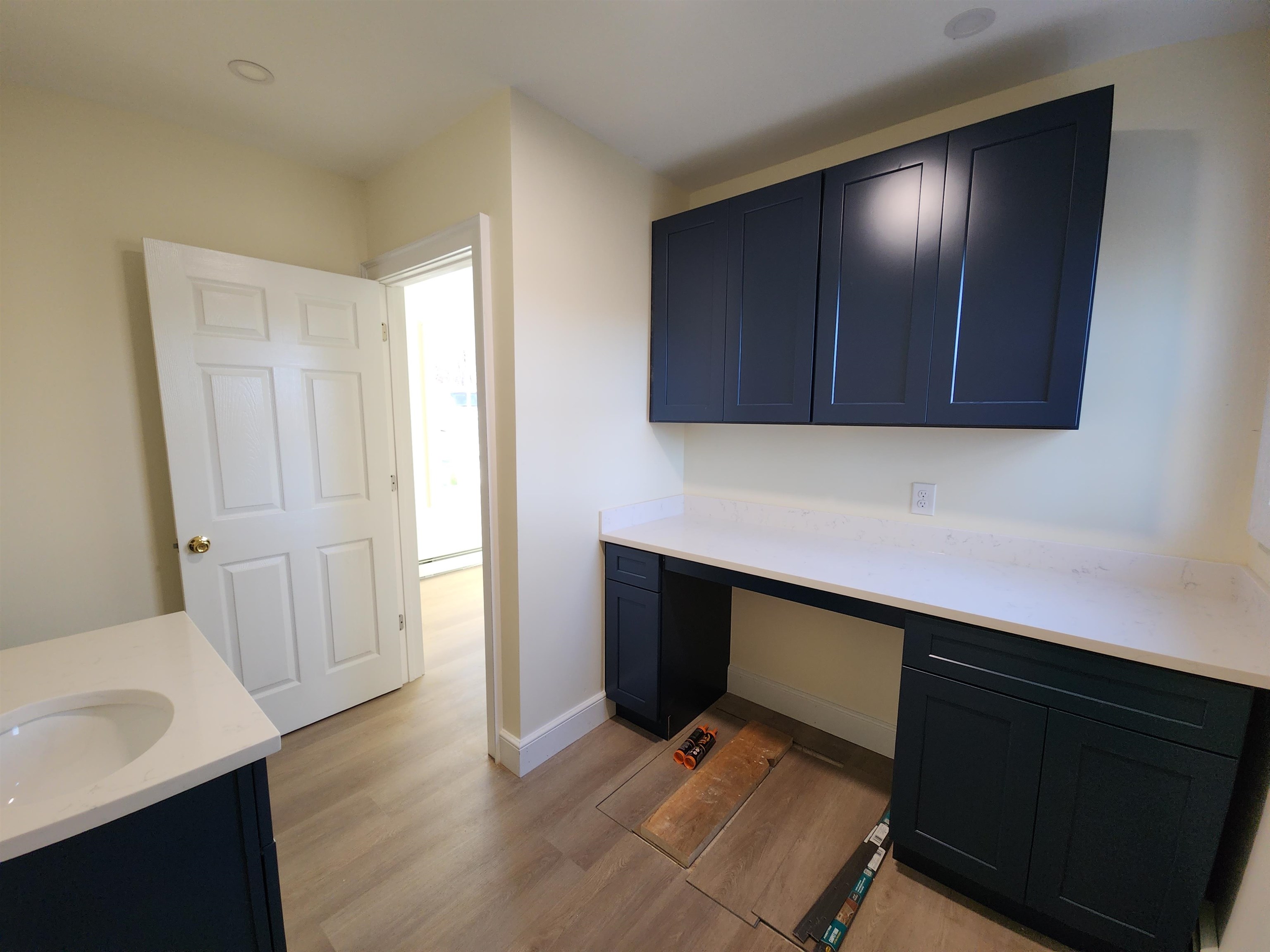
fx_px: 477
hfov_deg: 106.2
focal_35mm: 13
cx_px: 635
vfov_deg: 89.9
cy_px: 476
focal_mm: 2.2
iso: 160
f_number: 2.2
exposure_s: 1/60
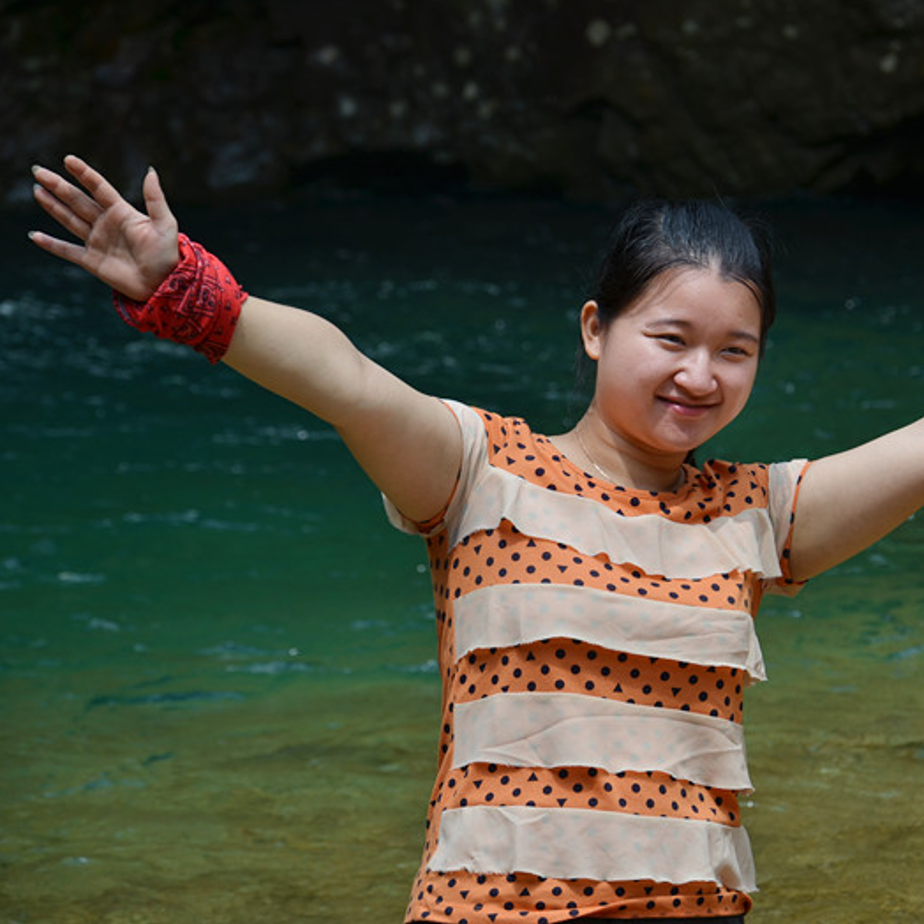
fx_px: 6150
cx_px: 658
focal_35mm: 204
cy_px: 463
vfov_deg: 8.6
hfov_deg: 8.6
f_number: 5.6
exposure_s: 1/500
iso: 100
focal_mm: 105
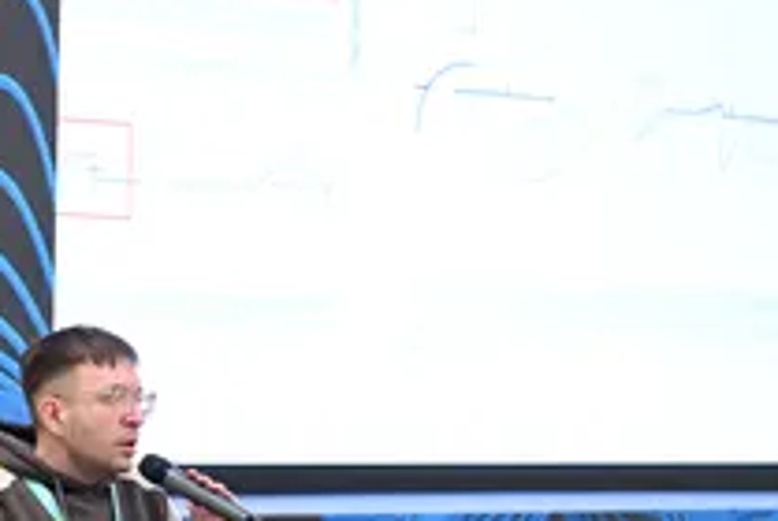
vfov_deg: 11.7
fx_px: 2532
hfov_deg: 17.4
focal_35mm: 117
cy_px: 460
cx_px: 179
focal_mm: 35
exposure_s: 1/200
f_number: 1.4
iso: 500
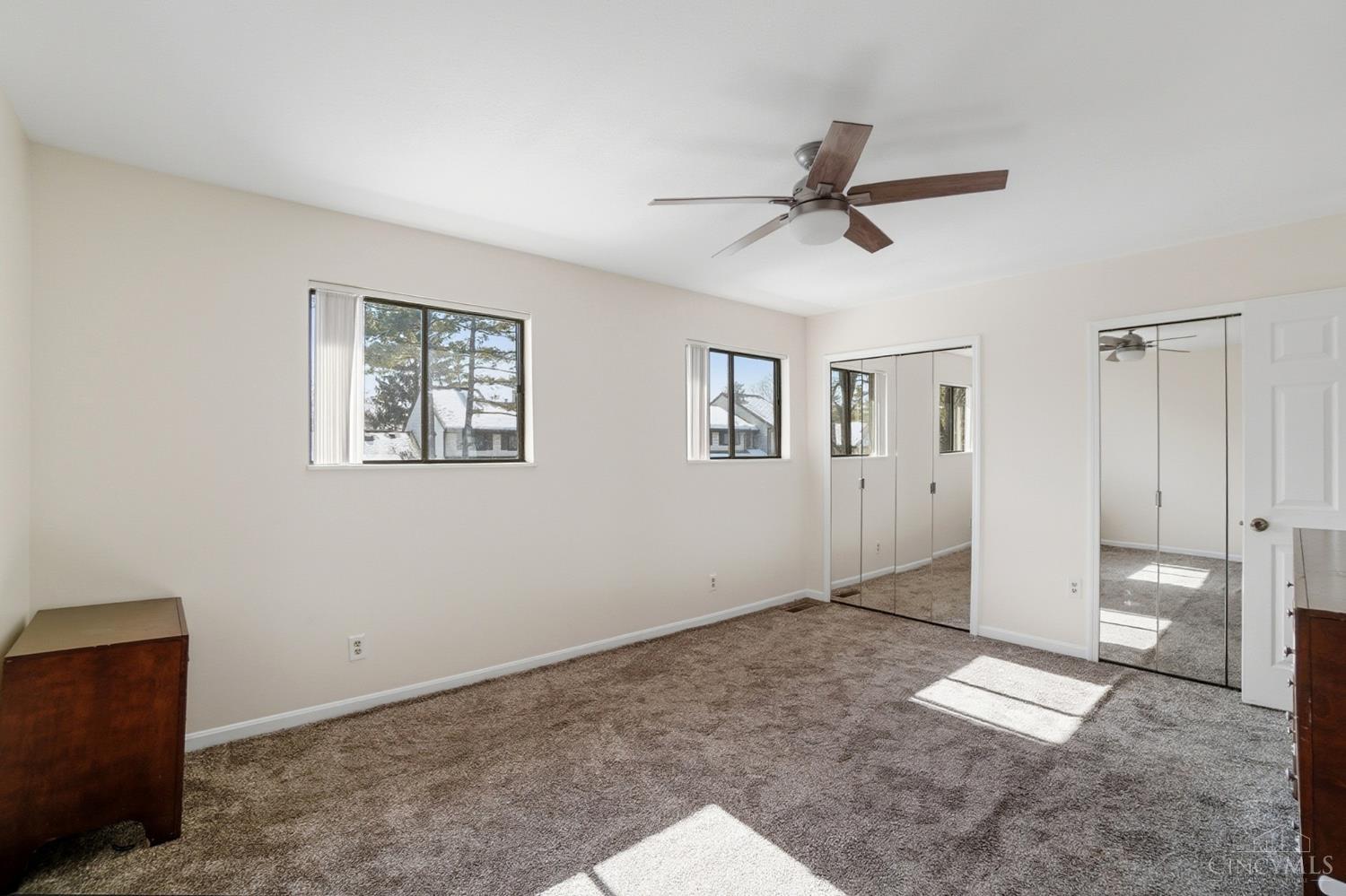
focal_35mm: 15
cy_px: 448
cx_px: 673
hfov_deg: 100.4
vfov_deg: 77.3
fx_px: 561
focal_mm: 10
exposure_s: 1/80
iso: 100
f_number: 7.1
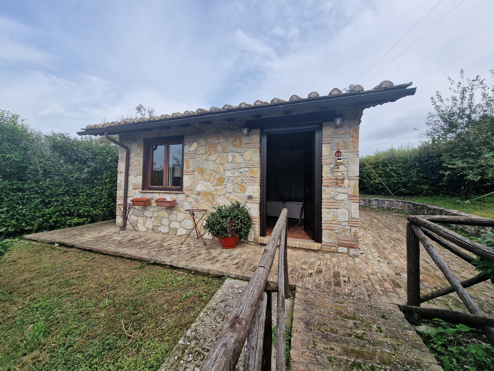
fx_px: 186
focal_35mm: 13
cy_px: 186
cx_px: 247
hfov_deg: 106.2
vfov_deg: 89.9
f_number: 2.2
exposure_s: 1/1512
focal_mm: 2.2
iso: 50
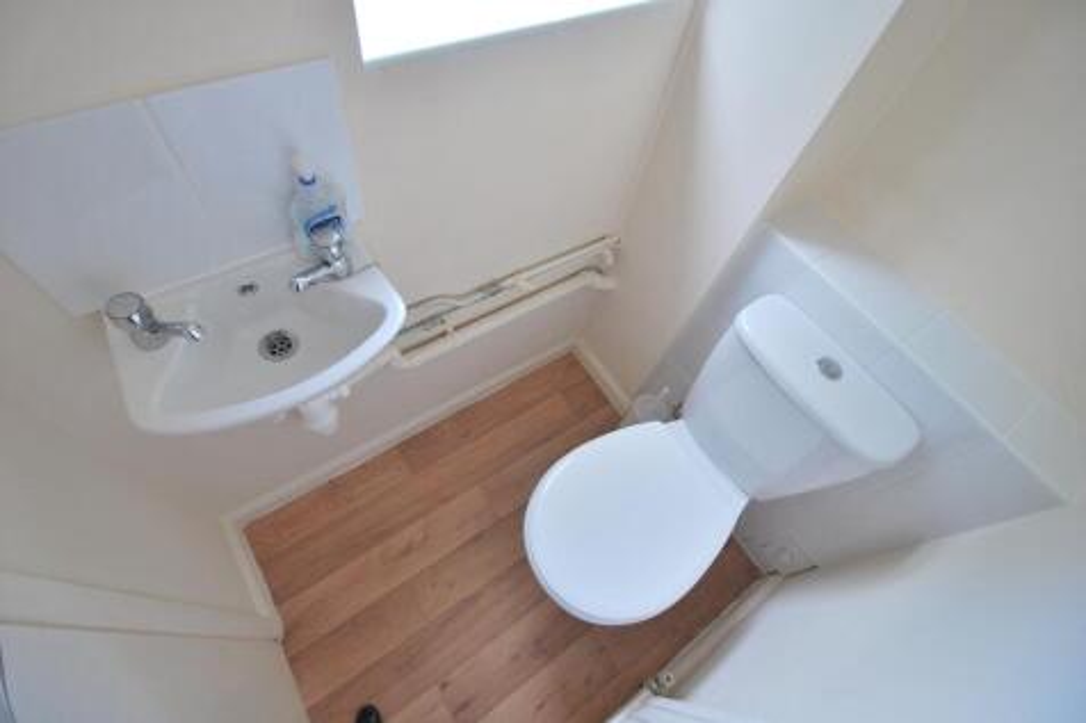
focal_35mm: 15
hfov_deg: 100.4
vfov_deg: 77.3
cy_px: 362
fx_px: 452
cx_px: 543
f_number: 3.5
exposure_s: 1/50
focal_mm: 10
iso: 200
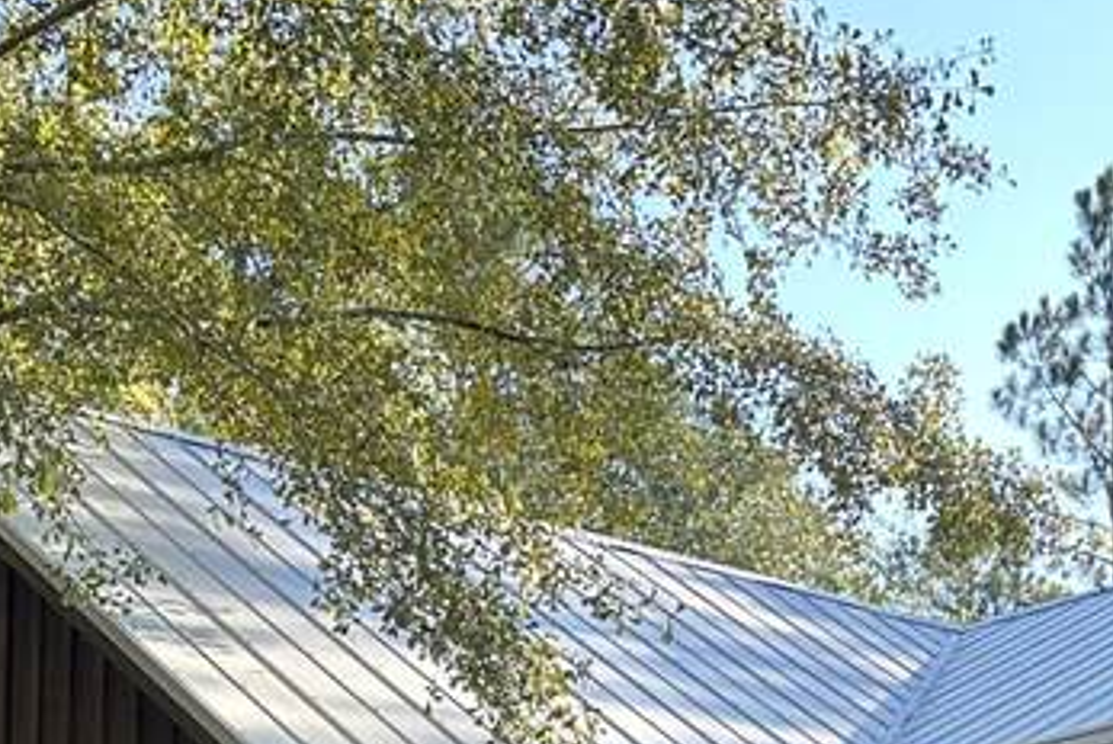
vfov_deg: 14.2
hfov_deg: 21.4
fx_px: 2847
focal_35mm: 92
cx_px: 1094
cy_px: 1029
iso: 80
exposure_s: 1/473
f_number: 1.78
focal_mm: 6.86
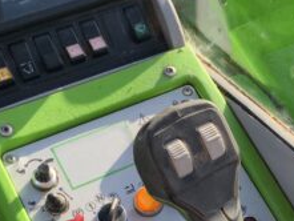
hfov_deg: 23.1
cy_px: 181
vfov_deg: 17.4
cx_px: 206
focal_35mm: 84
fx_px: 714
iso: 16
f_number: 1.8
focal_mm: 3
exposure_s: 1/217
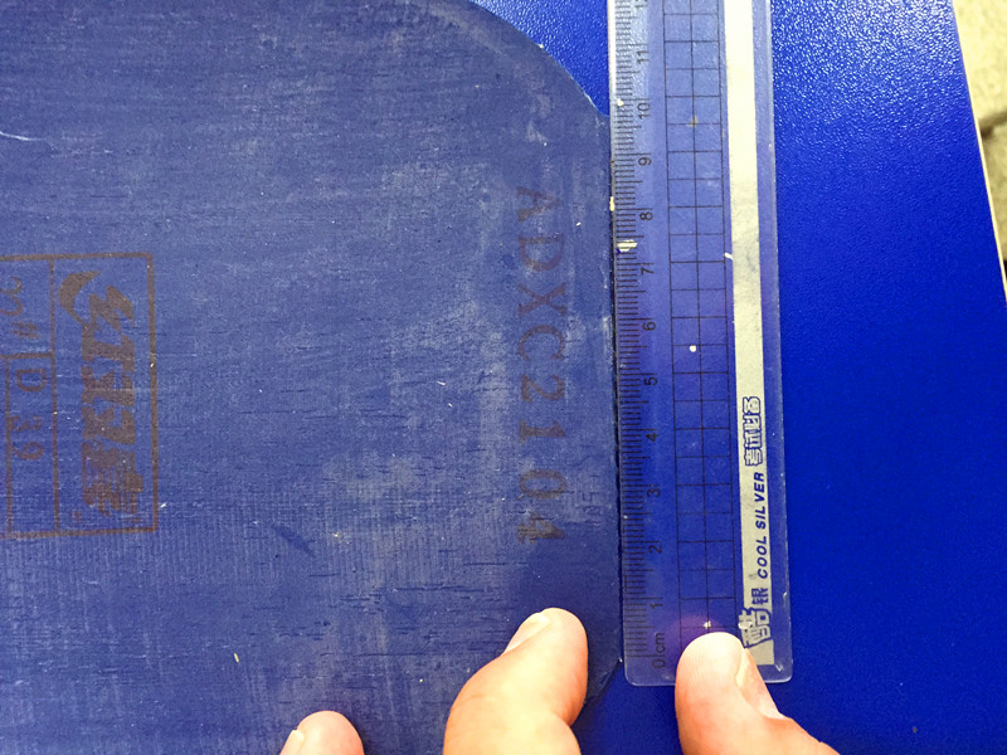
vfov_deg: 48.2
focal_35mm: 29
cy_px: 378
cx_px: 504
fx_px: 844
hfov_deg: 61.7
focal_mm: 4.15
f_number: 2.2
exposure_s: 1/24
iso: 250
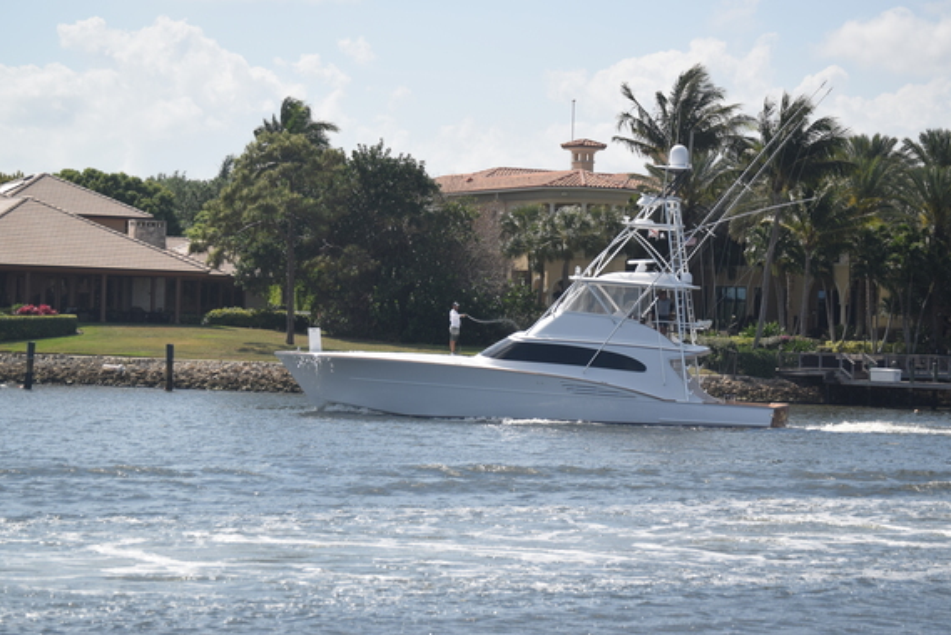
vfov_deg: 11.6
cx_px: 495
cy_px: 307
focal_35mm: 119
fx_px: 3133
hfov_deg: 17.3
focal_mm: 75
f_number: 6.3
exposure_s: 1/640
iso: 200
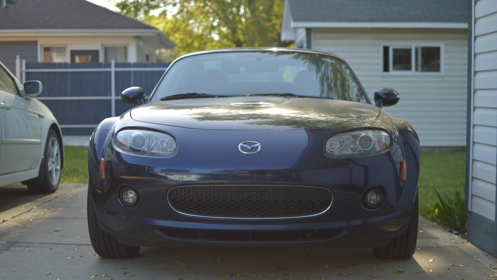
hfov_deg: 37.5
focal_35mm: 56
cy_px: 155
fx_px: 732
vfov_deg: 21.6
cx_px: 247
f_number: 1.8
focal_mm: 35
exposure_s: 1/4000
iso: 400
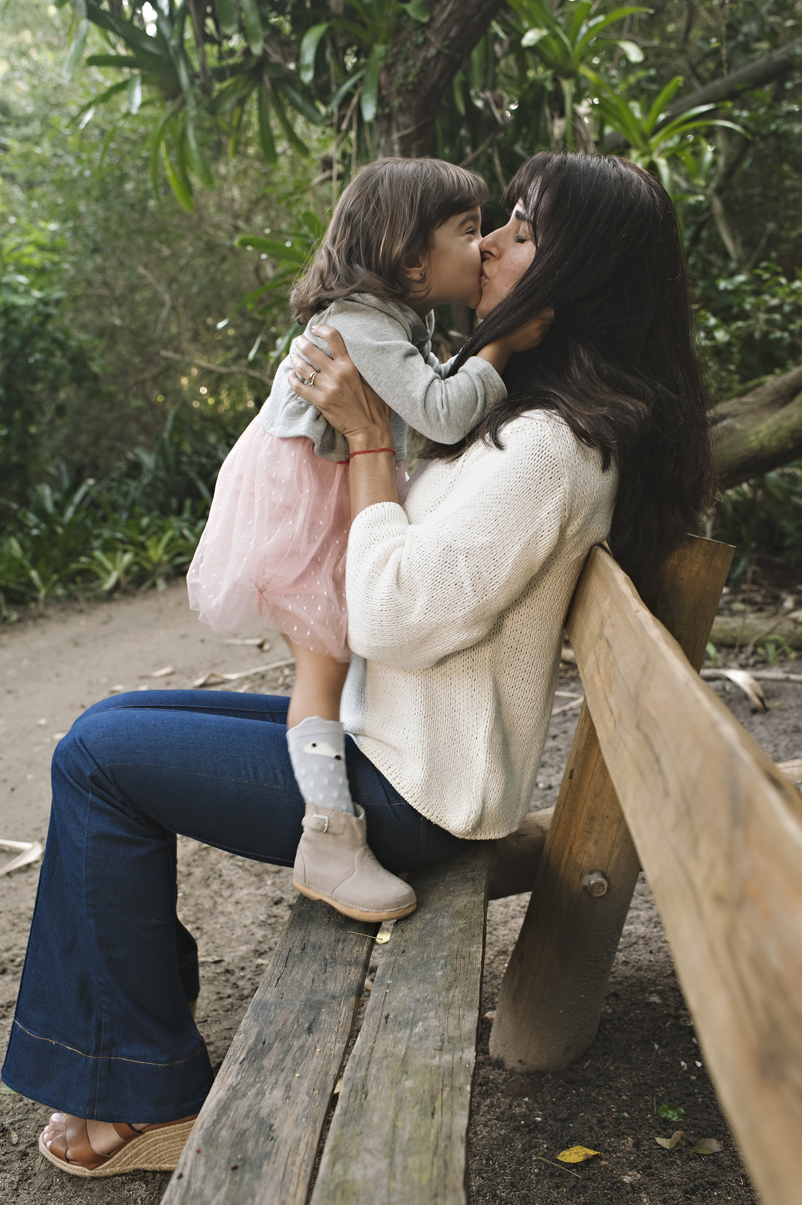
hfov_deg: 37.8
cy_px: 602
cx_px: 401
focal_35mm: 35
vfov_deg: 54.5
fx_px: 1171
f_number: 4.5
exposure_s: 1/125
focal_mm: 35
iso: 1000
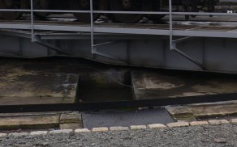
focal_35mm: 89
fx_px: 574
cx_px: 126
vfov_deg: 14.0
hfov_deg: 23.3
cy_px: -50
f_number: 2.8
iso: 100
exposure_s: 1/500
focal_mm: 5.8
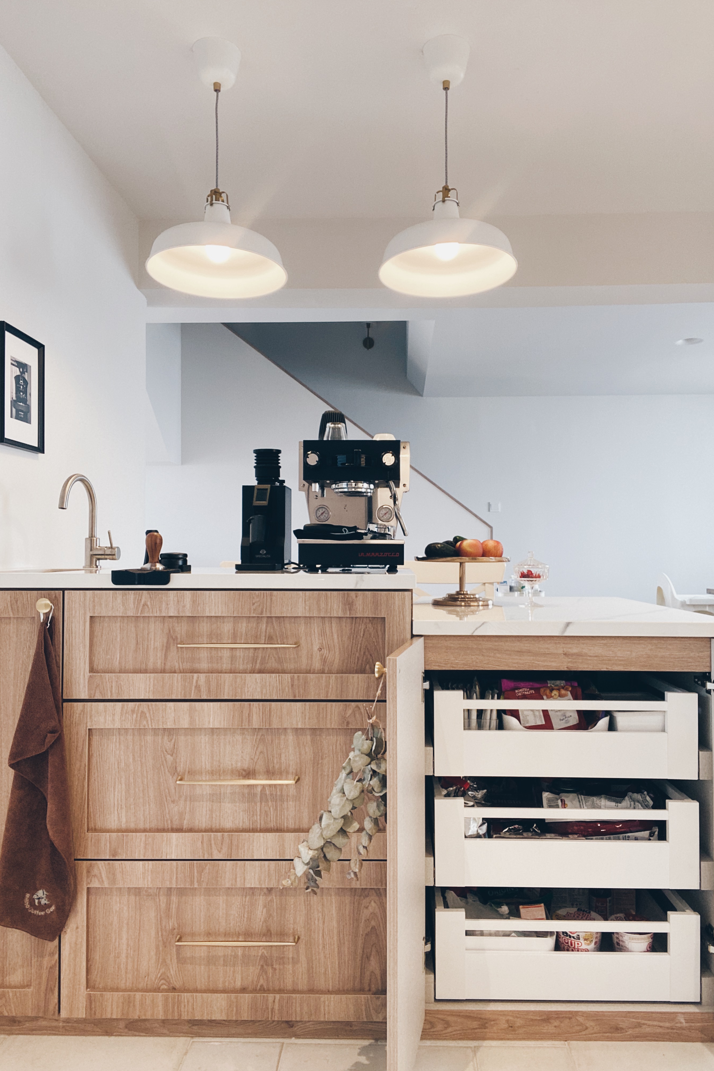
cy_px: 534
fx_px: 714
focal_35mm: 24
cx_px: 380
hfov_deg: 53.1
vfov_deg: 73.7
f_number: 2.2
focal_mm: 2.71
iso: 125
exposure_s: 1/60
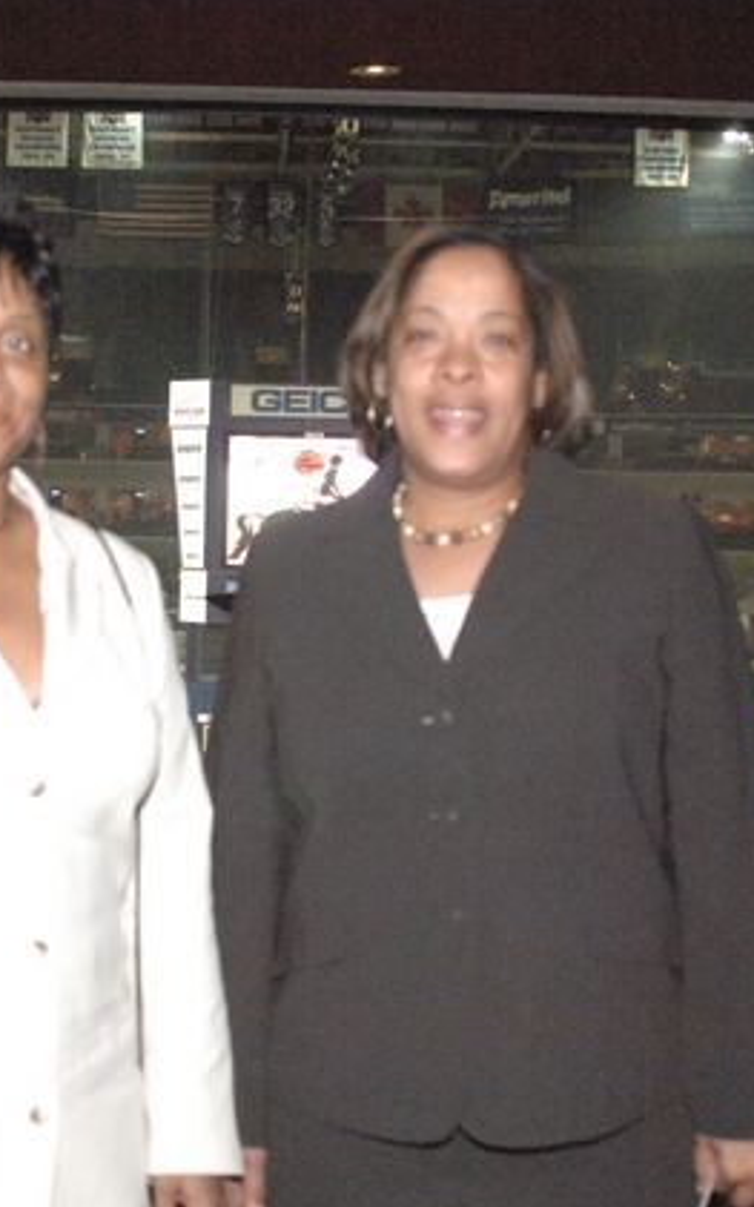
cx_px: 278
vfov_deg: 31.5
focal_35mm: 65
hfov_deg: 20.0
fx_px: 2138
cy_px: 604
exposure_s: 1/160
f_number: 4.5
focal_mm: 28
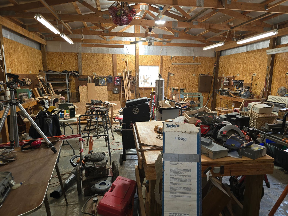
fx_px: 191
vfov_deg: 58.9
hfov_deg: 73.9
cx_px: 144
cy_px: 108
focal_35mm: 23
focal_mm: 6.3
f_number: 1.7
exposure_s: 1/60
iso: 125
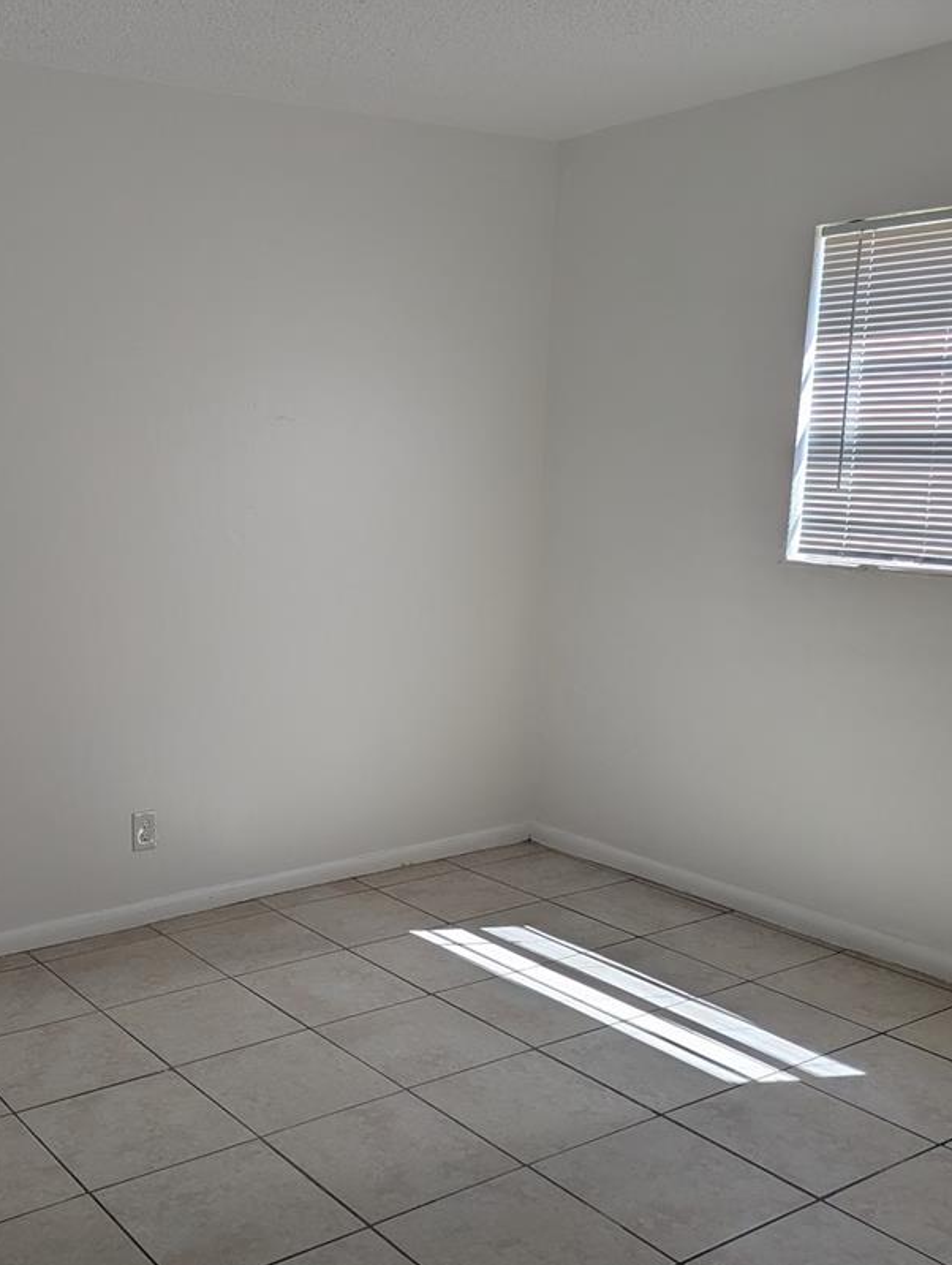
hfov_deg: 39.0
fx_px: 1317
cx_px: 276
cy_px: 770
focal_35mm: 36
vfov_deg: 50.9
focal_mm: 6.81
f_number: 1.85
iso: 40
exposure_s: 1/375
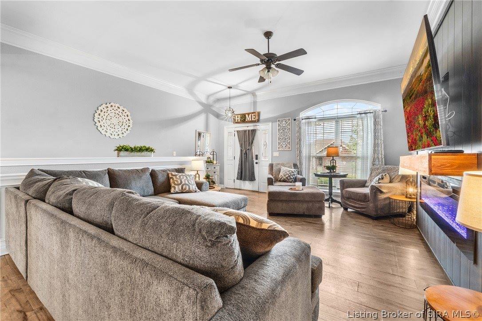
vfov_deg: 77.3
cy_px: 160
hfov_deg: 100.4
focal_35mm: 15
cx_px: 241
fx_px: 201
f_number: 11
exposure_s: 1/1.67
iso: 400
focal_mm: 10
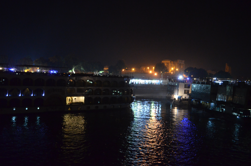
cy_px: 80
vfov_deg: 35.8
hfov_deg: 52.0
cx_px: 127
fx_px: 257
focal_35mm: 37
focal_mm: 22
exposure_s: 1/25
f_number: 3.8
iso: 3200
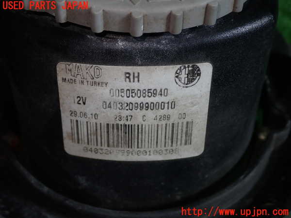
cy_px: 109
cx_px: 146
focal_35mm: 54
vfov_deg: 27.0
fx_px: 454
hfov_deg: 35.5
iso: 160
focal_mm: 9.65
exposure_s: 1/100
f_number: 3.3
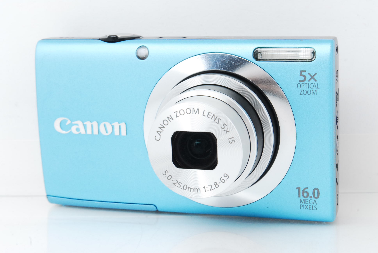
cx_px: 189
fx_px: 867
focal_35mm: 82
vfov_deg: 16.6
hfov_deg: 24.6
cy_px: 126
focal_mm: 55
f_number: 16
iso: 800
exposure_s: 1/125
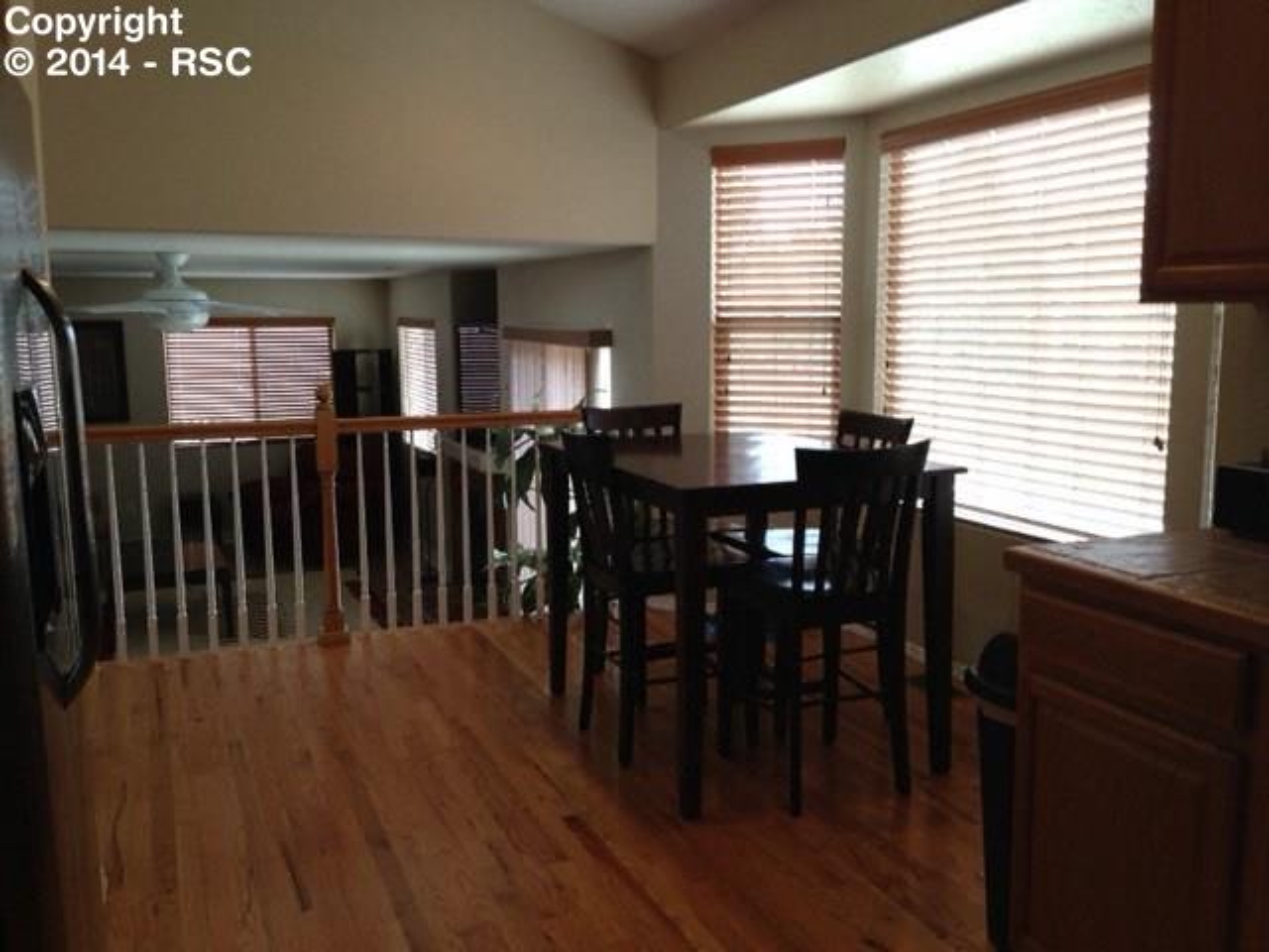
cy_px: 476
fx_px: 1210
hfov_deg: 55.4
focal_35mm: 33
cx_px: 634
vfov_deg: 42.9
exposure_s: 1/40
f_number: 2.4
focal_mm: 4.13
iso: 64
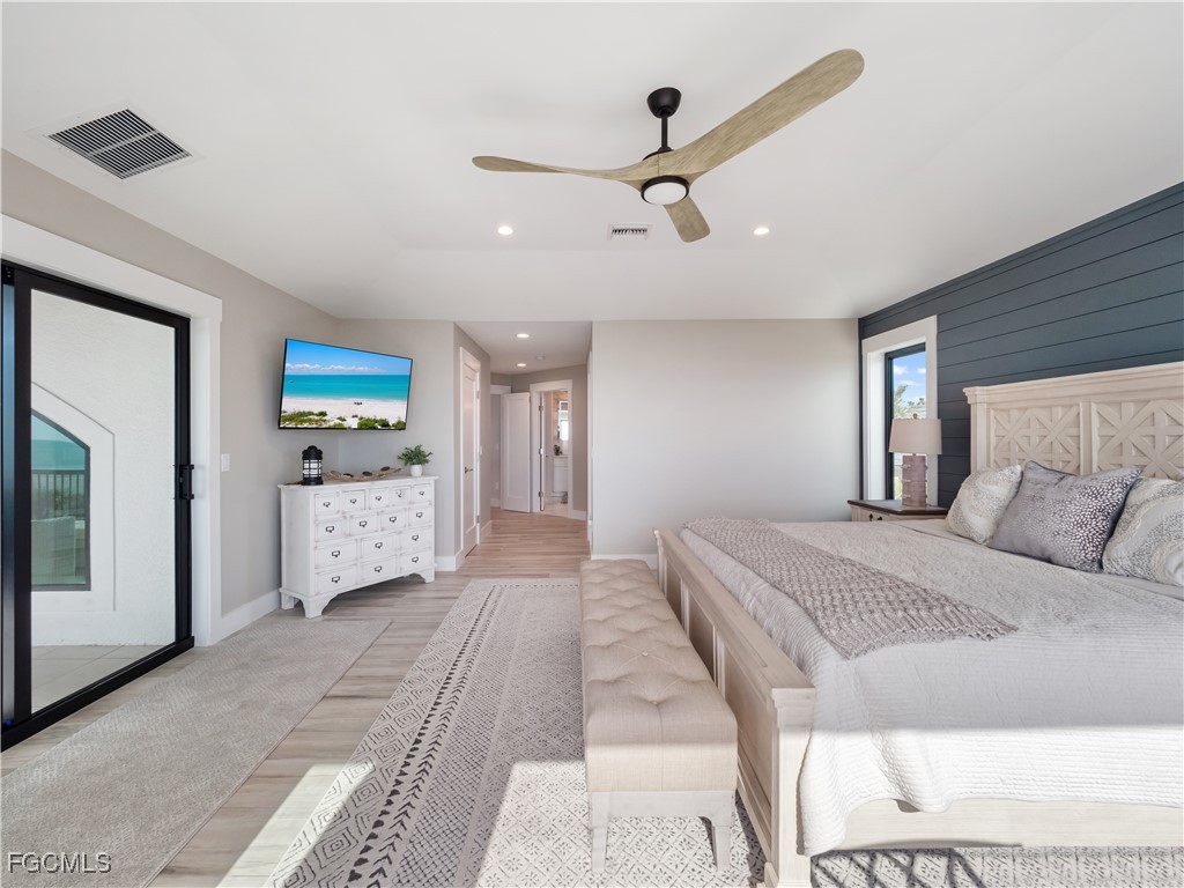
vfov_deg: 85.7
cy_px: 444
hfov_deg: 102.1
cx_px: 592
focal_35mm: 14
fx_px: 479
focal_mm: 7
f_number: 7.1
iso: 200
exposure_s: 1/30
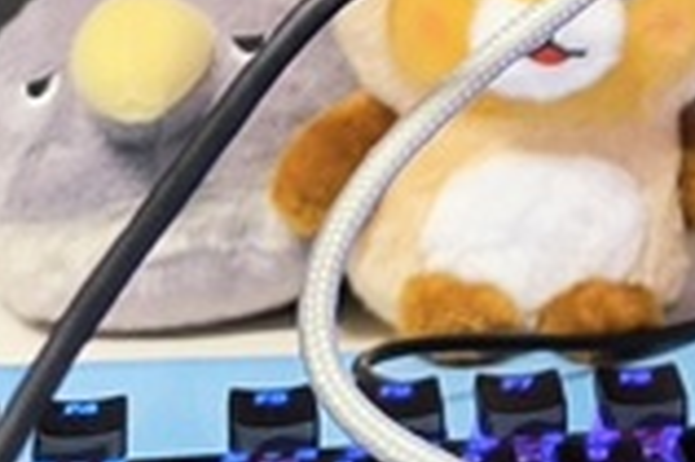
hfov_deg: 12.5
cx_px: 1086
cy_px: -713
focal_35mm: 155
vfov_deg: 8.0
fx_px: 2989
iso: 800
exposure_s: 1/50
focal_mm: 6.14
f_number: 1.65
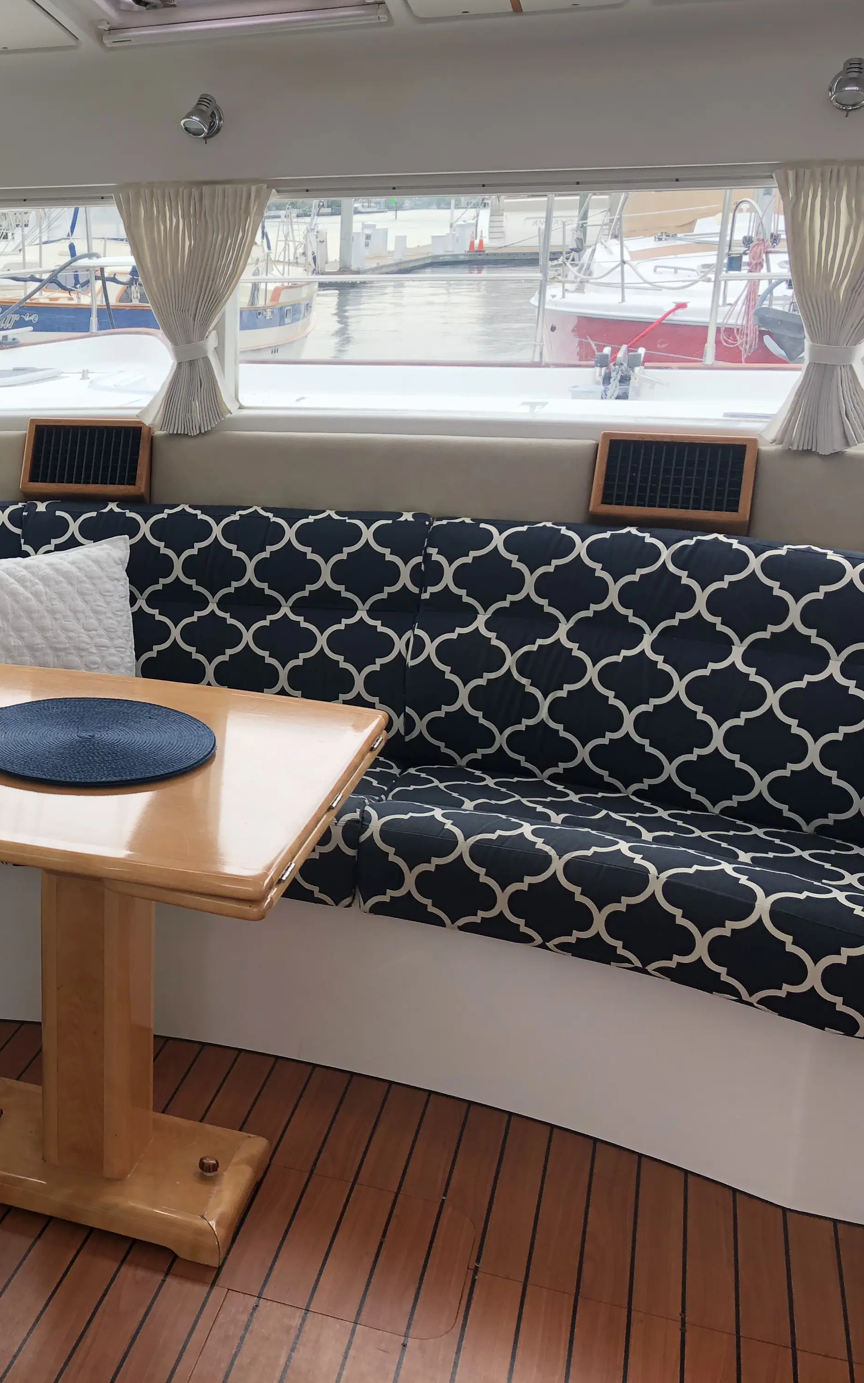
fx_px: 1507
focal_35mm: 40
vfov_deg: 49.3
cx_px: 11
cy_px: 690
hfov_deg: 29.9
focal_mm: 3.99
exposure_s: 1/159
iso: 20
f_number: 1.8
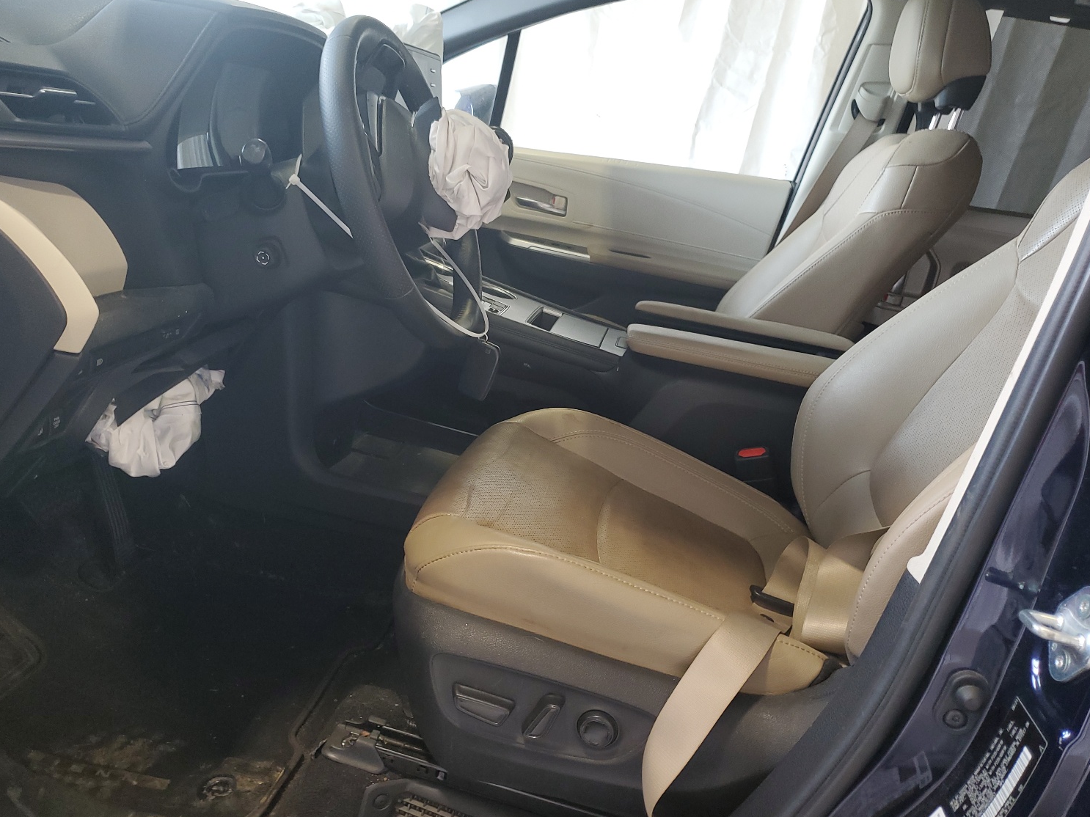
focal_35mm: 28
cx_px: 513
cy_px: 410
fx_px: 882
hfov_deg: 63.4
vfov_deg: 49.7
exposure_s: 1/60.2
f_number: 1.5
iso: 73
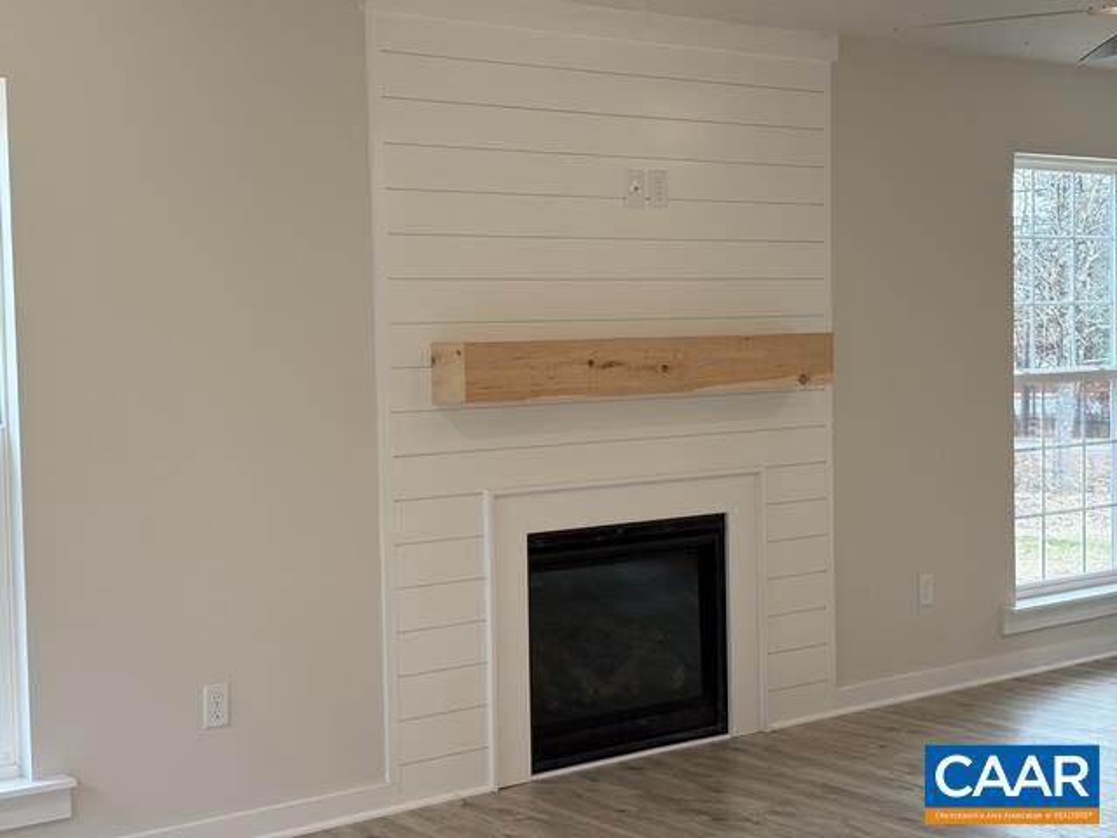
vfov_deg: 28.0
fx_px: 1678
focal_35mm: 52
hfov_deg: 36.8
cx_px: 558
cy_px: 419
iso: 80
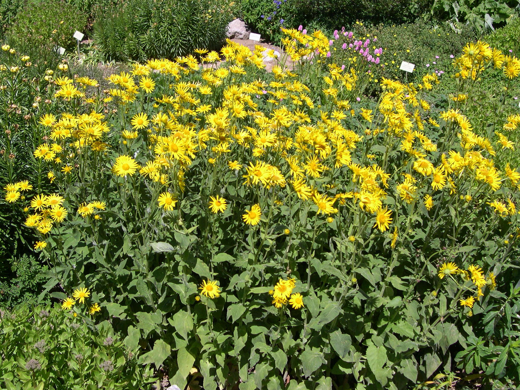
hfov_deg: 49.0
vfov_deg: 37.7
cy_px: 195
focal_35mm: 38
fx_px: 571
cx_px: 260
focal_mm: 8
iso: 100
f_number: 7.6
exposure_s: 1/169
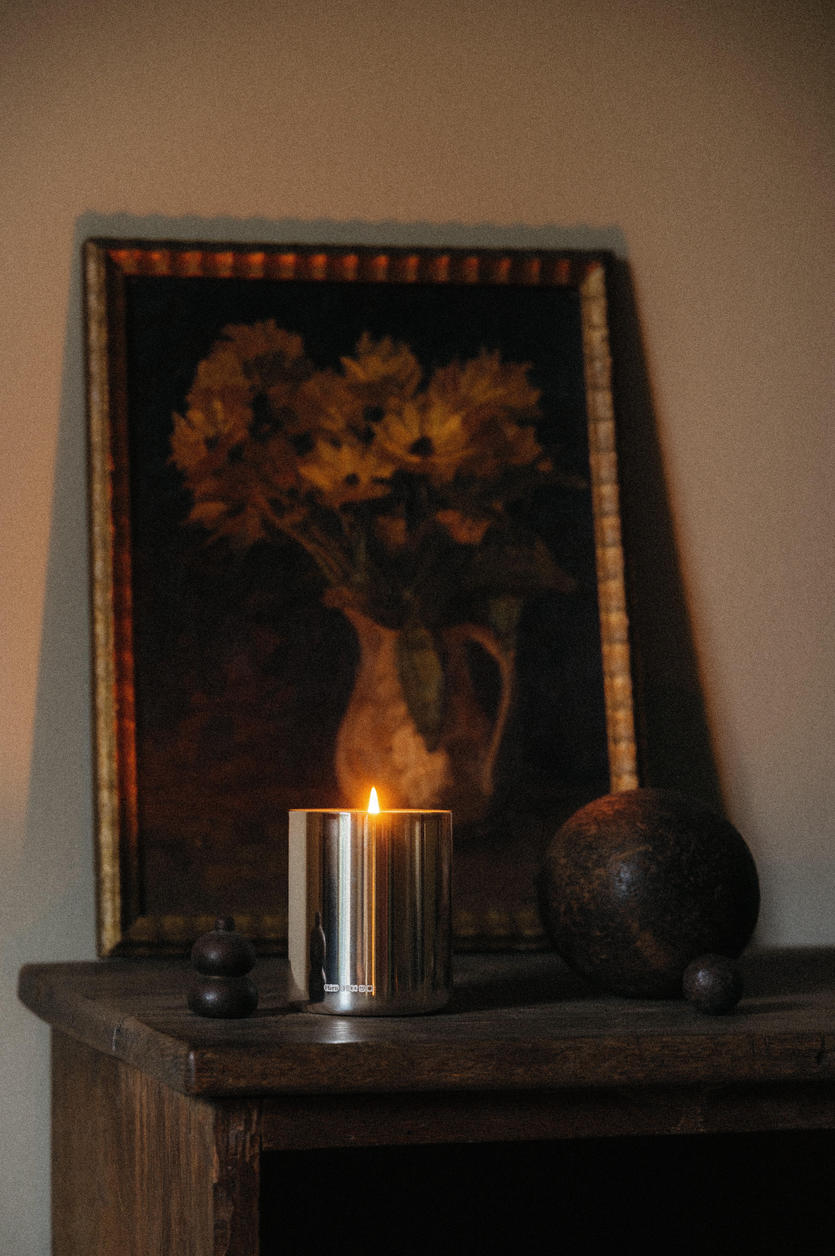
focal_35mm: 105
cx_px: 418
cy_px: 628
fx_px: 3658
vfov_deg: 19.5
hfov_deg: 13.0
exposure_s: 1/4
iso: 250
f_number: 5
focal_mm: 105
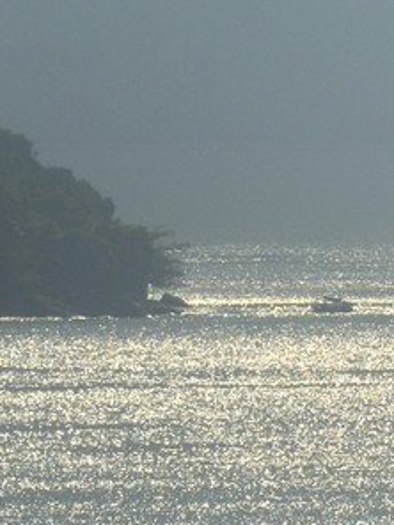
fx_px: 23614
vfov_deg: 1.3
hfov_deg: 1.0
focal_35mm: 1556
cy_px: 23
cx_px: 1370
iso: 100
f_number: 13
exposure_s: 1/400
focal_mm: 200
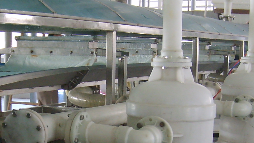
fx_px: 620
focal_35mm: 92
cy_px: 139
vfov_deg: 13.0
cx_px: 96
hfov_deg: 23.1
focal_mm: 5.8
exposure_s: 1/30
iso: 100
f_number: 2.8
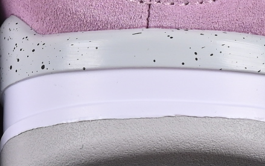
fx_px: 3501
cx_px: -57
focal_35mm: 485
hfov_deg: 4.3
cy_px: -149
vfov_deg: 2.7
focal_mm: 50
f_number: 8
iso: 160
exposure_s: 1/80
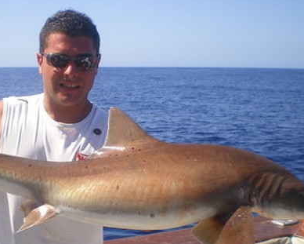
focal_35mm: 57
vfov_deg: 26.7
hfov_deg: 32.6
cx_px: 93
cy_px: 133
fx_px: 513
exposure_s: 1/400
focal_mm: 6.3
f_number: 4.6
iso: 50
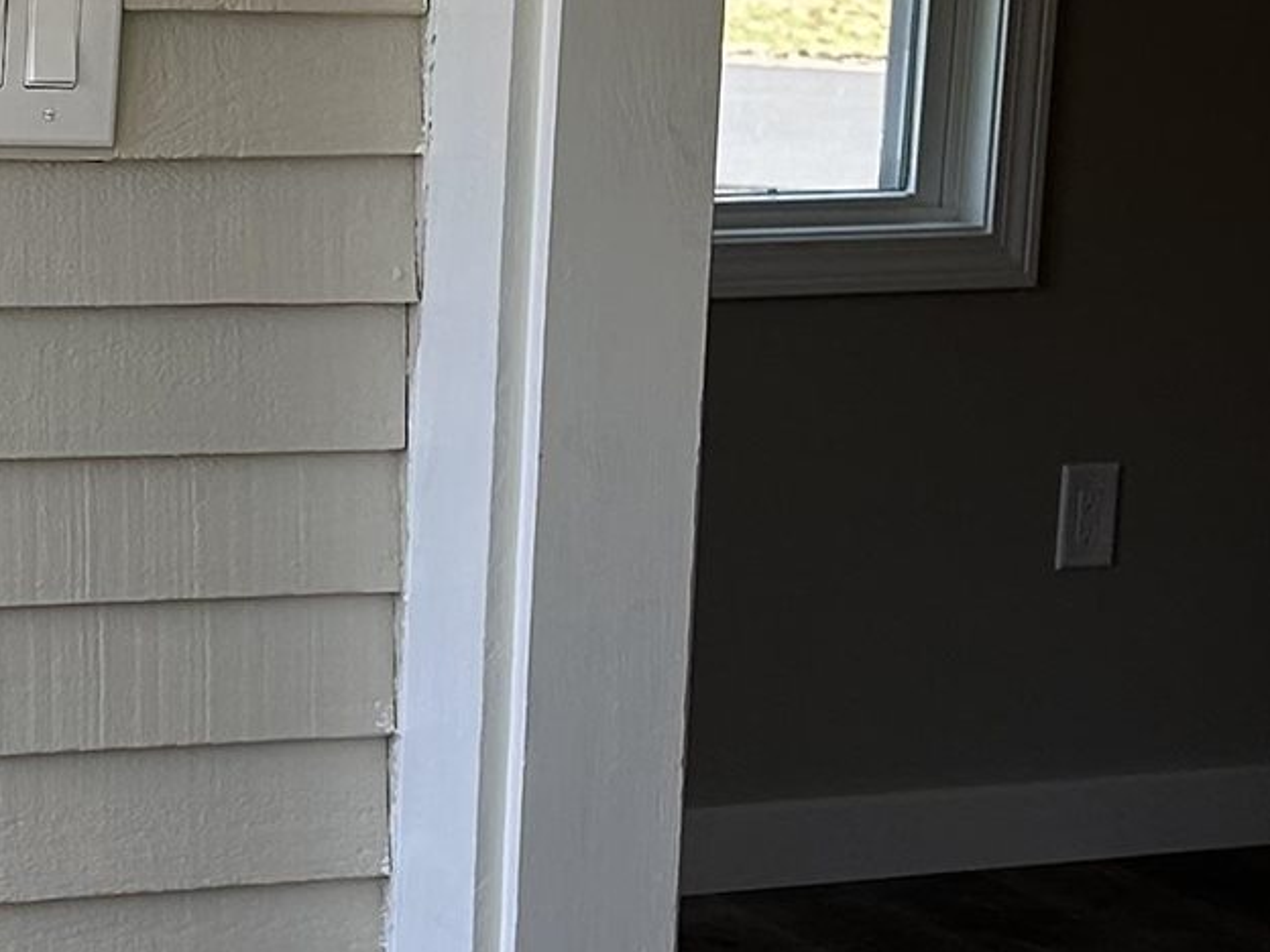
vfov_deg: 11.5
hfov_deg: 15.1
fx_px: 4696
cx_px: -83
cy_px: 189
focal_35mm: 128
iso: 40
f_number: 1.5
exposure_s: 1/235
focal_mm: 5.7
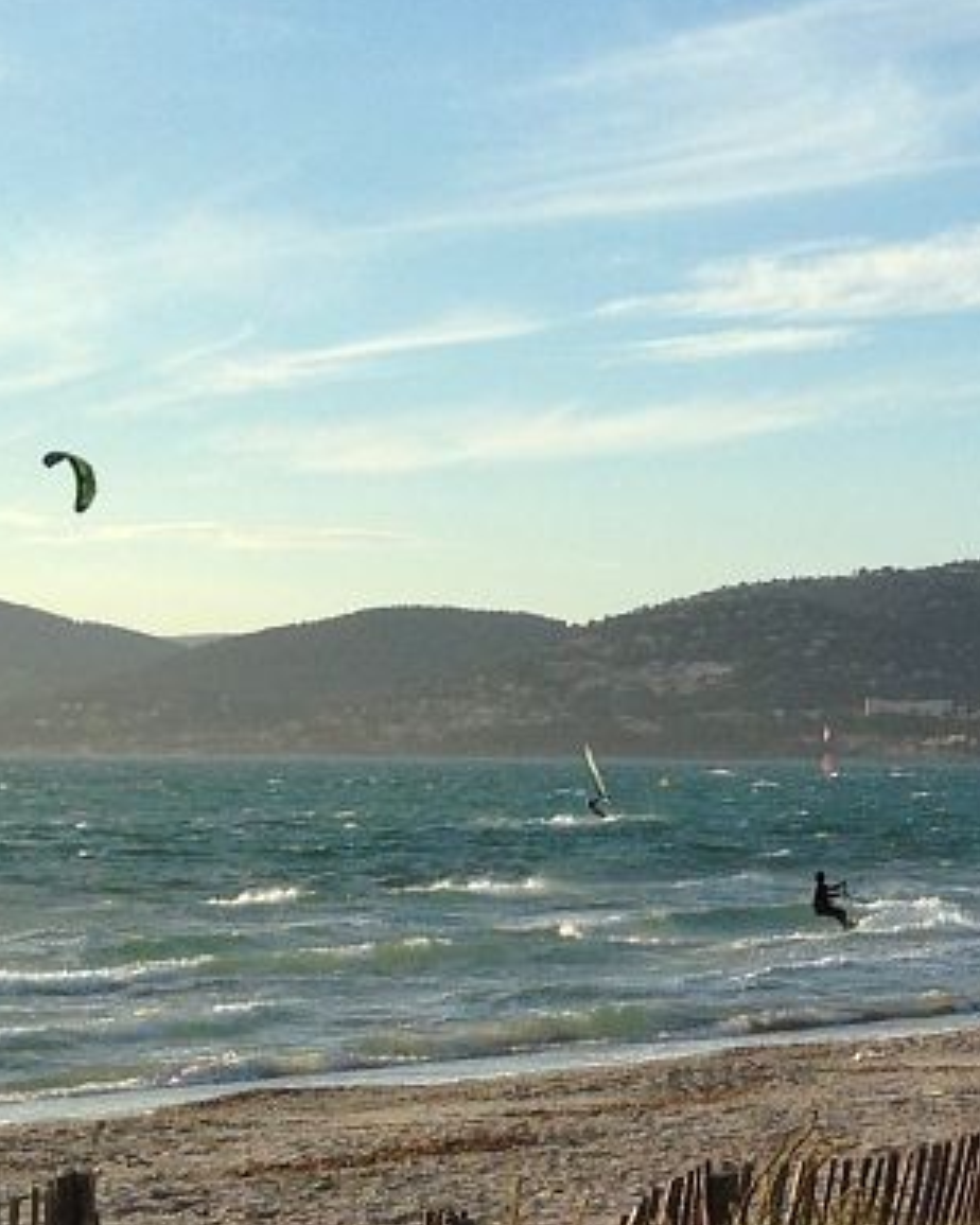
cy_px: 741
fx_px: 3879
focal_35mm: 107
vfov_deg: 17.9
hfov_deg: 13.4
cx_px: 1562
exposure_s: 1/1290
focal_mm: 4.12
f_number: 2.4
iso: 50
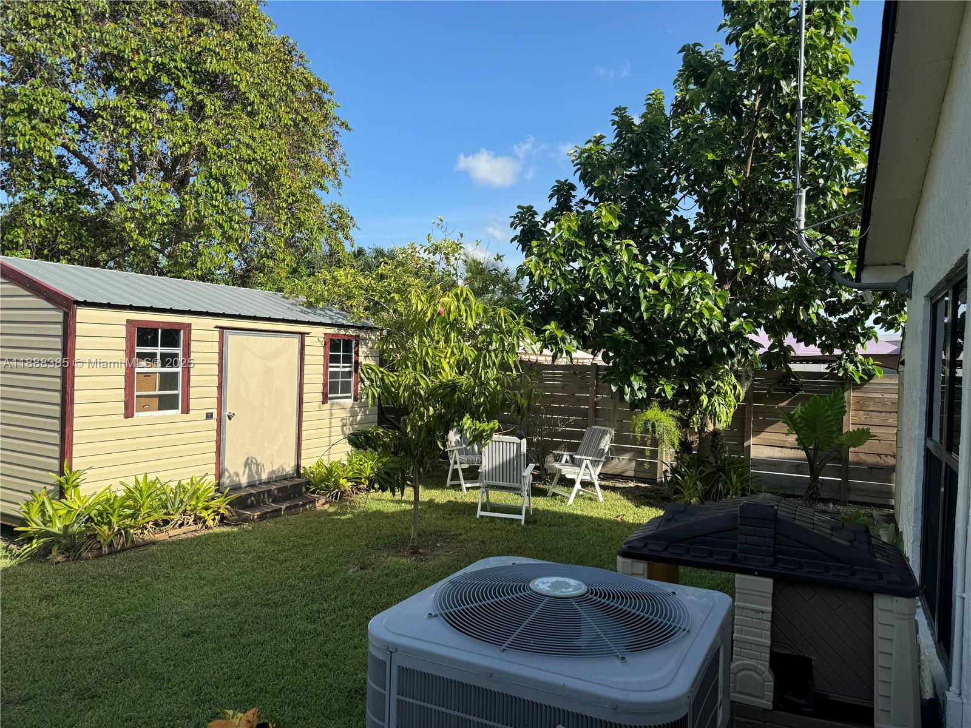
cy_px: 364
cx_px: 486
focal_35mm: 24
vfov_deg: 56.8
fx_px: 673
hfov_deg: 71.6
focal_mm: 6.76
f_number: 1.78
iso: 80
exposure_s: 1/2506
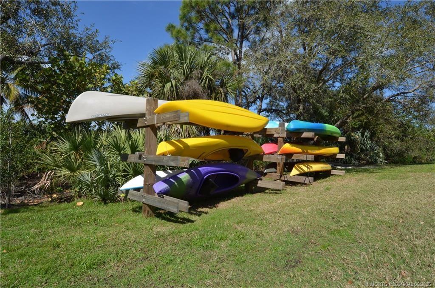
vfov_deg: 67.1
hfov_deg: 90.2
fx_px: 217
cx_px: 218
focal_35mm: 18
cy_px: 144
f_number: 14
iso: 800
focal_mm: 12
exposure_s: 1/800
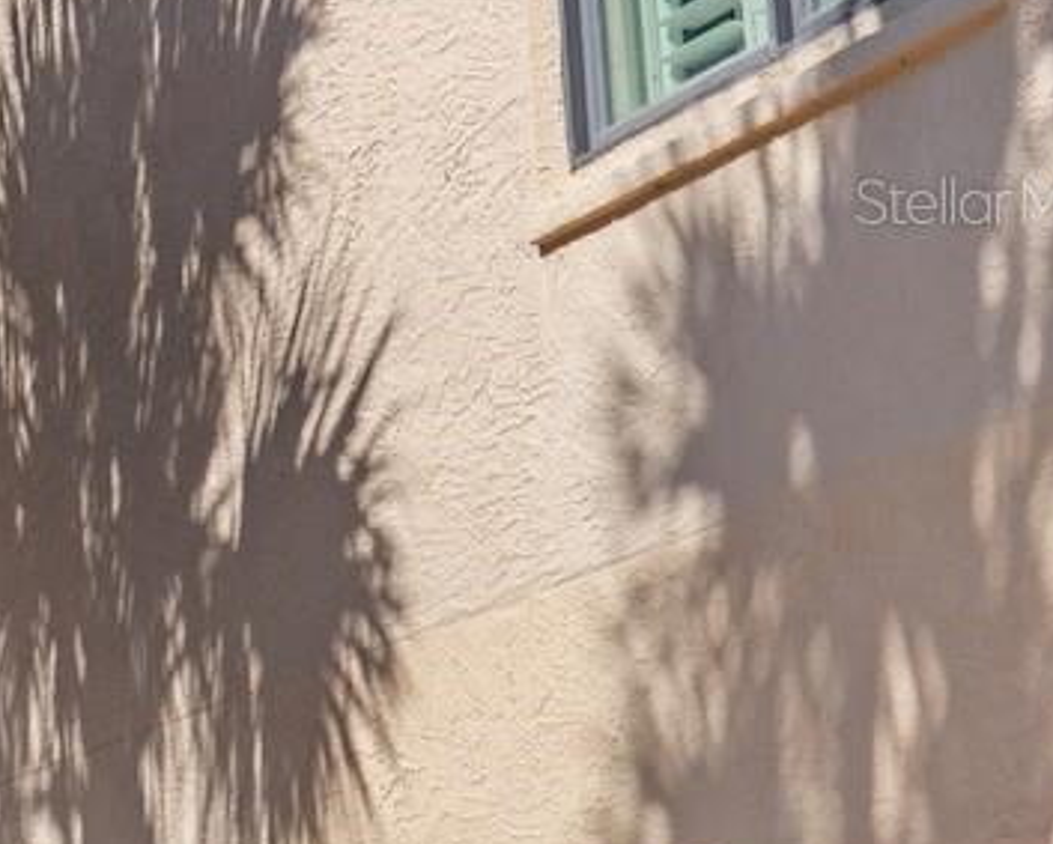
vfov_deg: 9.1
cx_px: -773
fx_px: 5302
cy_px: 201
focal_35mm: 170
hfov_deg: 10.7
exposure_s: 1/800
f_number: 2.8
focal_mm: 50
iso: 100
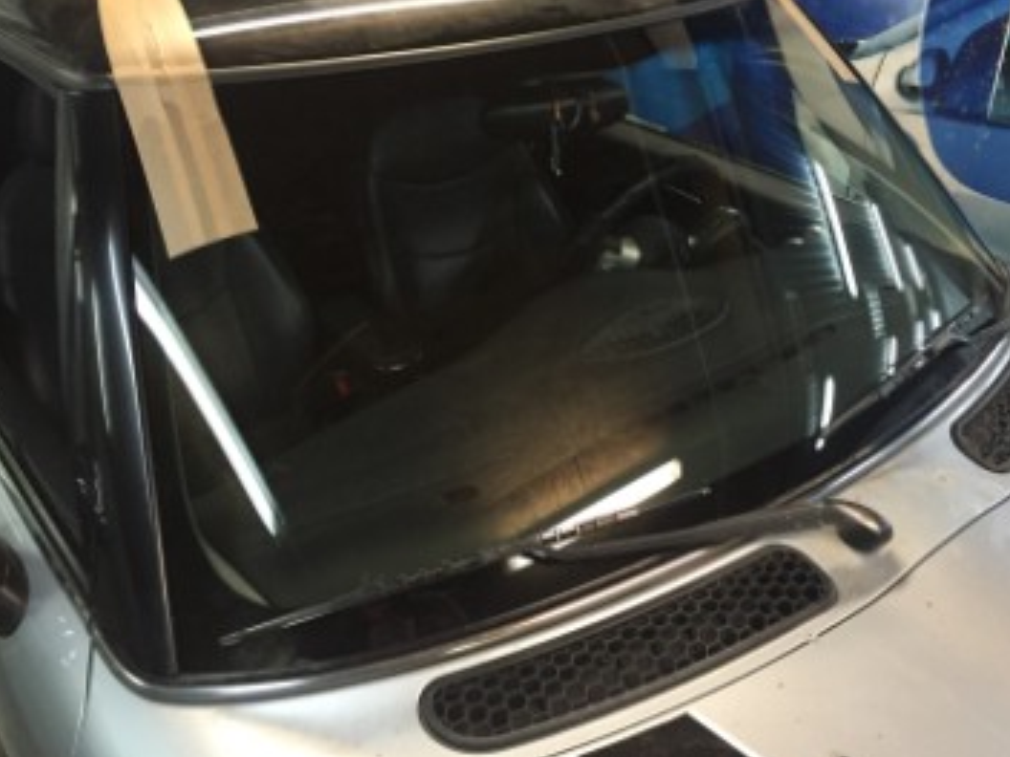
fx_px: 963
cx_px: 557
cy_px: 335
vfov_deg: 42.9
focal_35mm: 33
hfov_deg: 55.2
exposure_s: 1/25
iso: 250
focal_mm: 4.15
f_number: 2.2
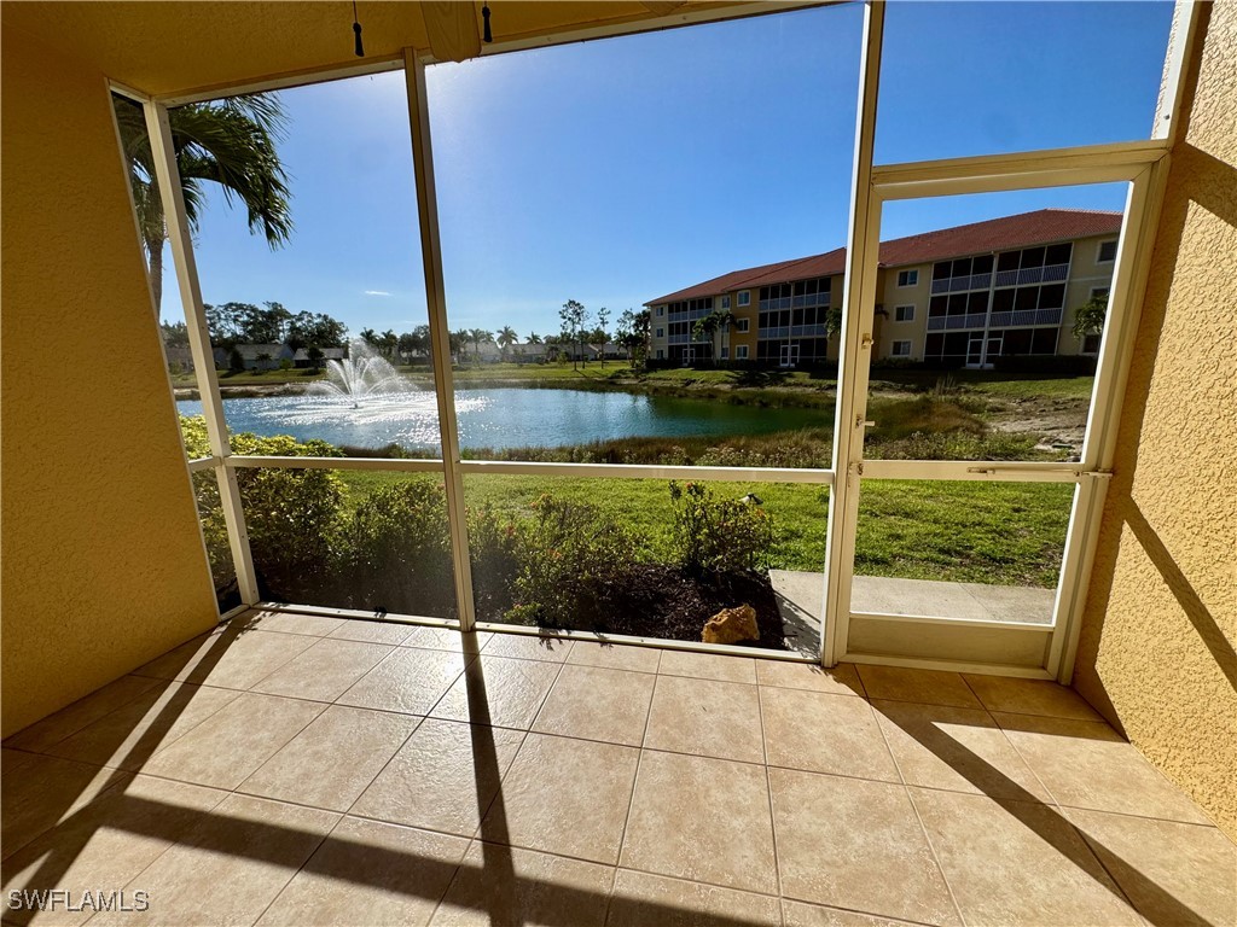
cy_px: 464
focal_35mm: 14
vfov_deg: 85.7
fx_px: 500
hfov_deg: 102.1
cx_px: 618
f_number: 2.2
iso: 50
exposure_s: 1/1078
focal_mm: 2.22
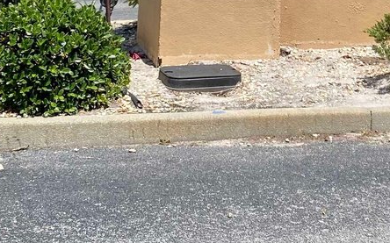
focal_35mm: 94
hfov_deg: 21.9
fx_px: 999
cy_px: -154
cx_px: 287
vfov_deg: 12.9
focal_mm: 4.25
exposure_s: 1/2315
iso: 32
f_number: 1.8
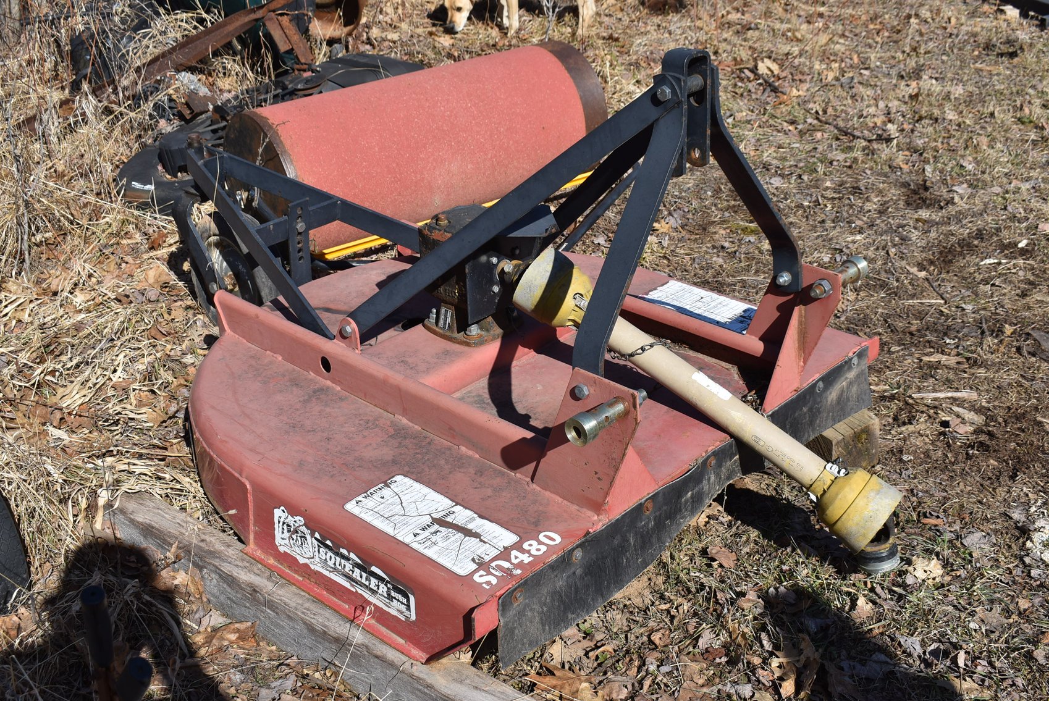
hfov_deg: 46.4
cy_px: 350
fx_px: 1225
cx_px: 524
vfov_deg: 31.9
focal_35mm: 42
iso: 100
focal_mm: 28
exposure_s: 1/320
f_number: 9
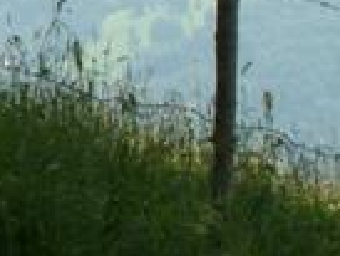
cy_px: -176
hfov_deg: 8.4
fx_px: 2202
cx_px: -335
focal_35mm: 224
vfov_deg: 6.5
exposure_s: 1/80
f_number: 8
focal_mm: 8.03
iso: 50
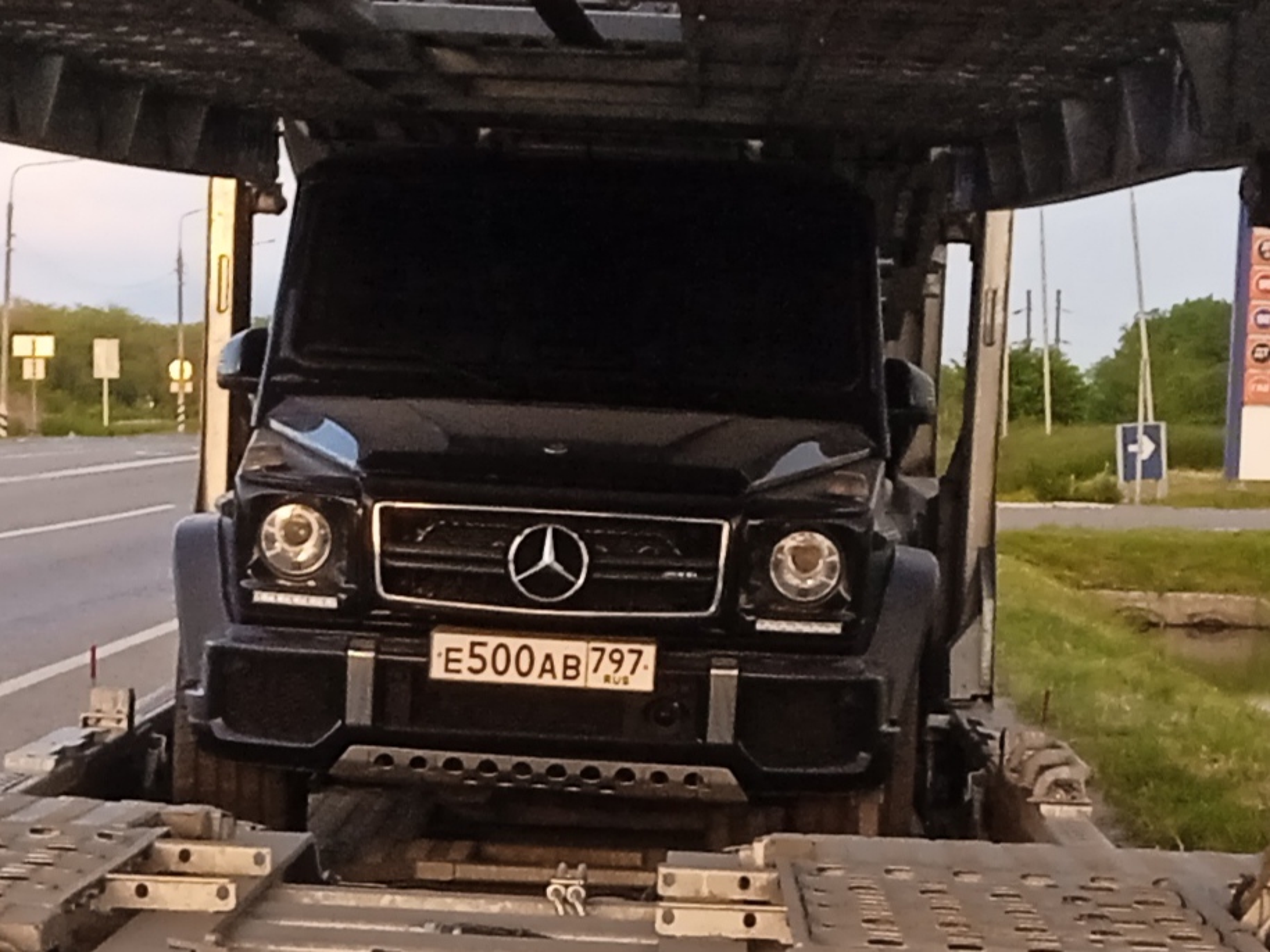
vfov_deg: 49.7
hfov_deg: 63.5
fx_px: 1027
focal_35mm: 28
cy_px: 476
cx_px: 635
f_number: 2.2
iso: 125
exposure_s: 1/100
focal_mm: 3.43
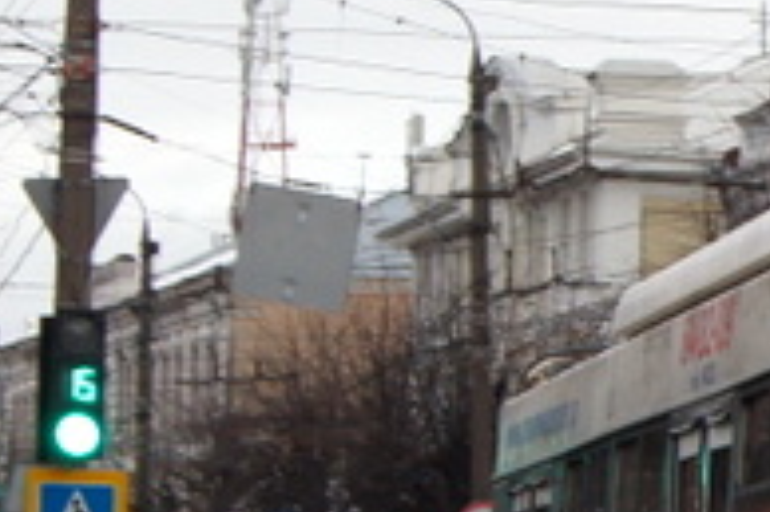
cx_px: 1437
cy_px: 304
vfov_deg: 4.9
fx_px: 5933
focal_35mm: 278
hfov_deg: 7.2
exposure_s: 1/60
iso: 500
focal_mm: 35
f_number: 8
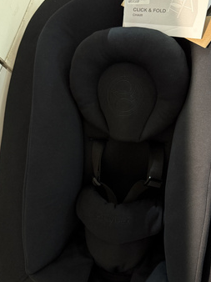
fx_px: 260
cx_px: 111
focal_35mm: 32
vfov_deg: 56.8
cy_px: 137
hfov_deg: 44.1
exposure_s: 1/33
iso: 640
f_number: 1.78
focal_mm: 6.76
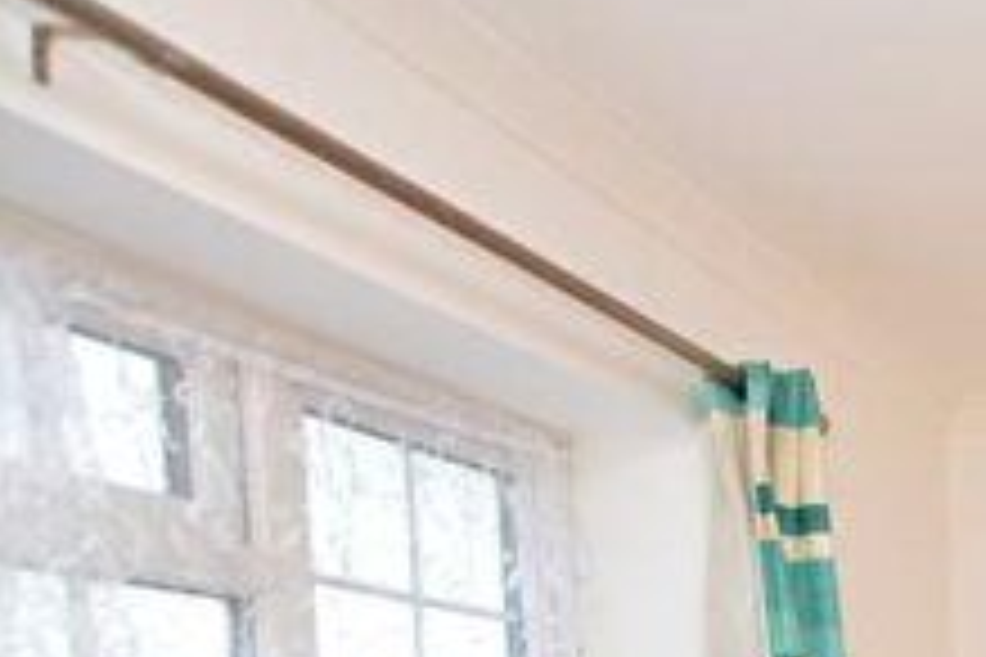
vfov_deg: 23.8
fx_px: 1315
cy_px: 907
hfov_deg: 26.2
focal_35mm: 48
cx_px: 1567
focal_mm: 10
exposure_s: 1/60
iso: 100
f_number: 4
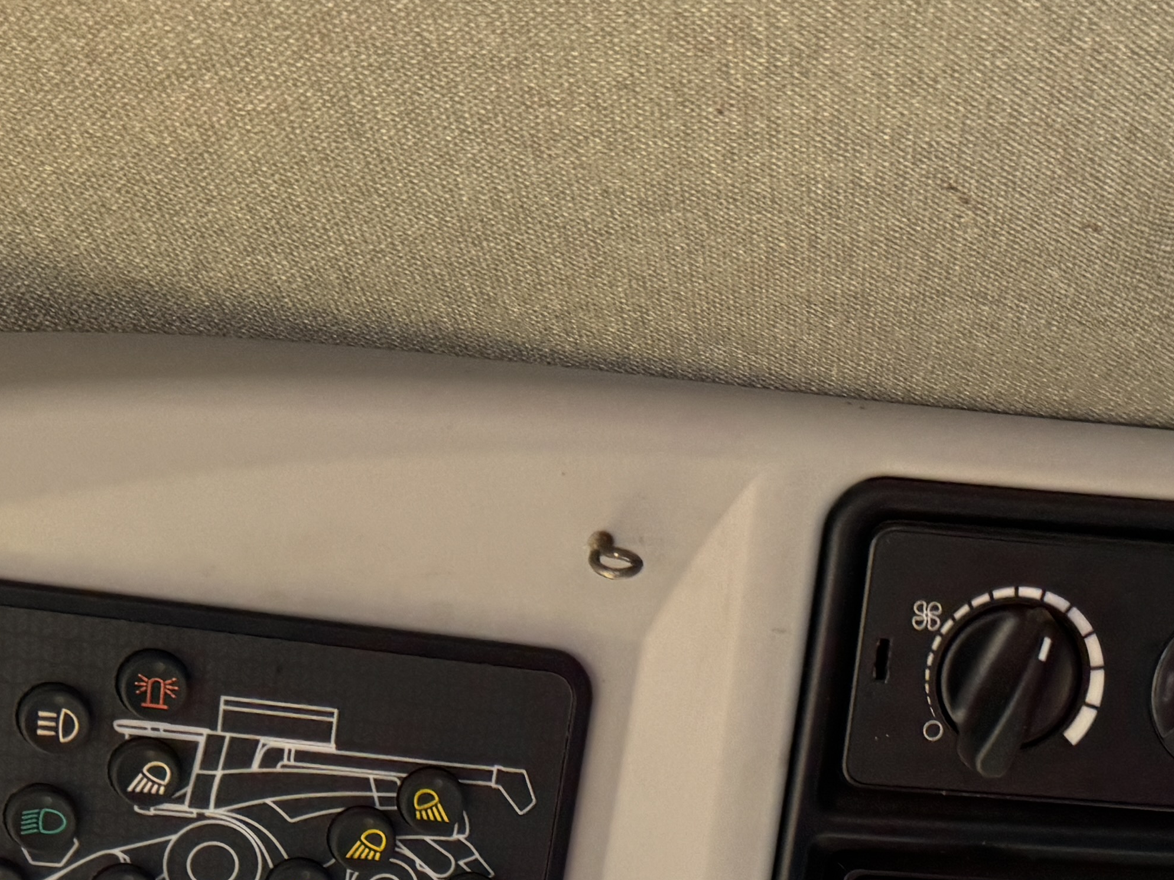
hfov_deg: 28.0
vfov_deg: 20.0
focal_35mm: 69
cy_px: 1055
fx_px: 2340
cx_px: 786
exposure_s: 1/85
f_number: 1.78
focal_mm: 6.76
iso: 200
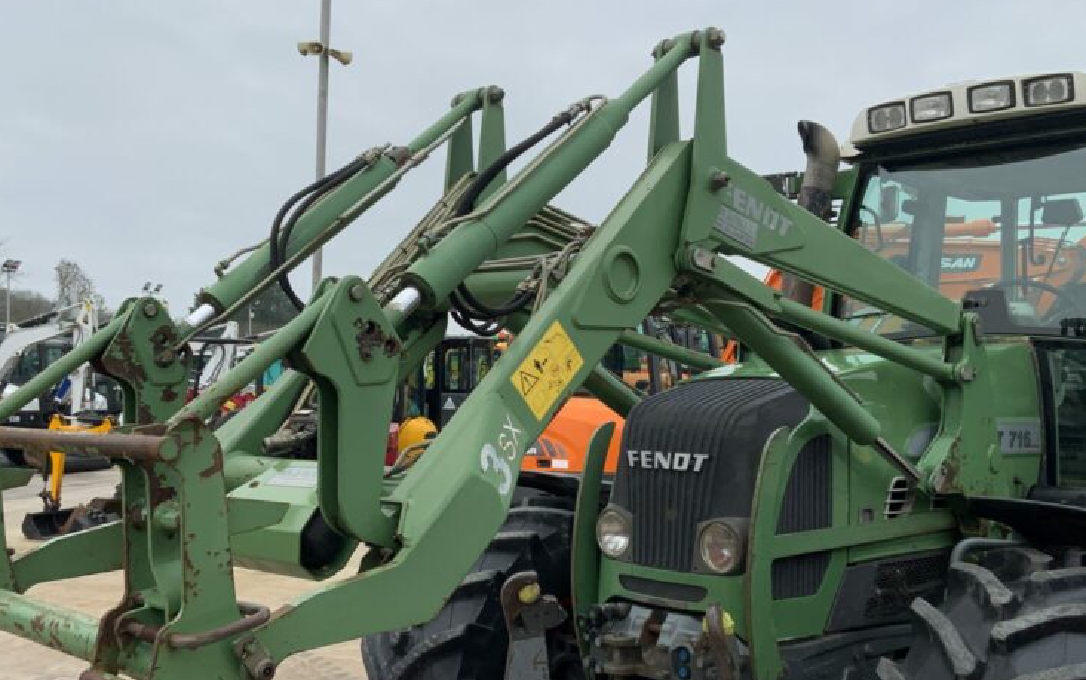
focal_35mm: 43
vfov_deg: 29.9
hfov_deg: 46.2
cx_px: 513
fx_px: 1273
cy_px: 358
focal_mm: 3
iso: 16
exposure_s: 1/409
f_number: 1.8
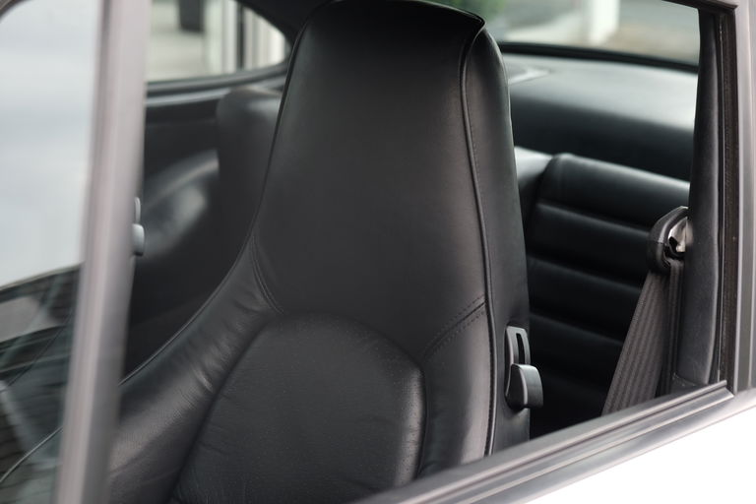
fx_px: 1449
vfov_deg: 19.7
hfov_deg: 29.2
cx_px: 378
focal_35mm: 69
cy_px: 252
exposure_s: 1/60
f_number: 4
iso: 400
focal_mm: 46.3
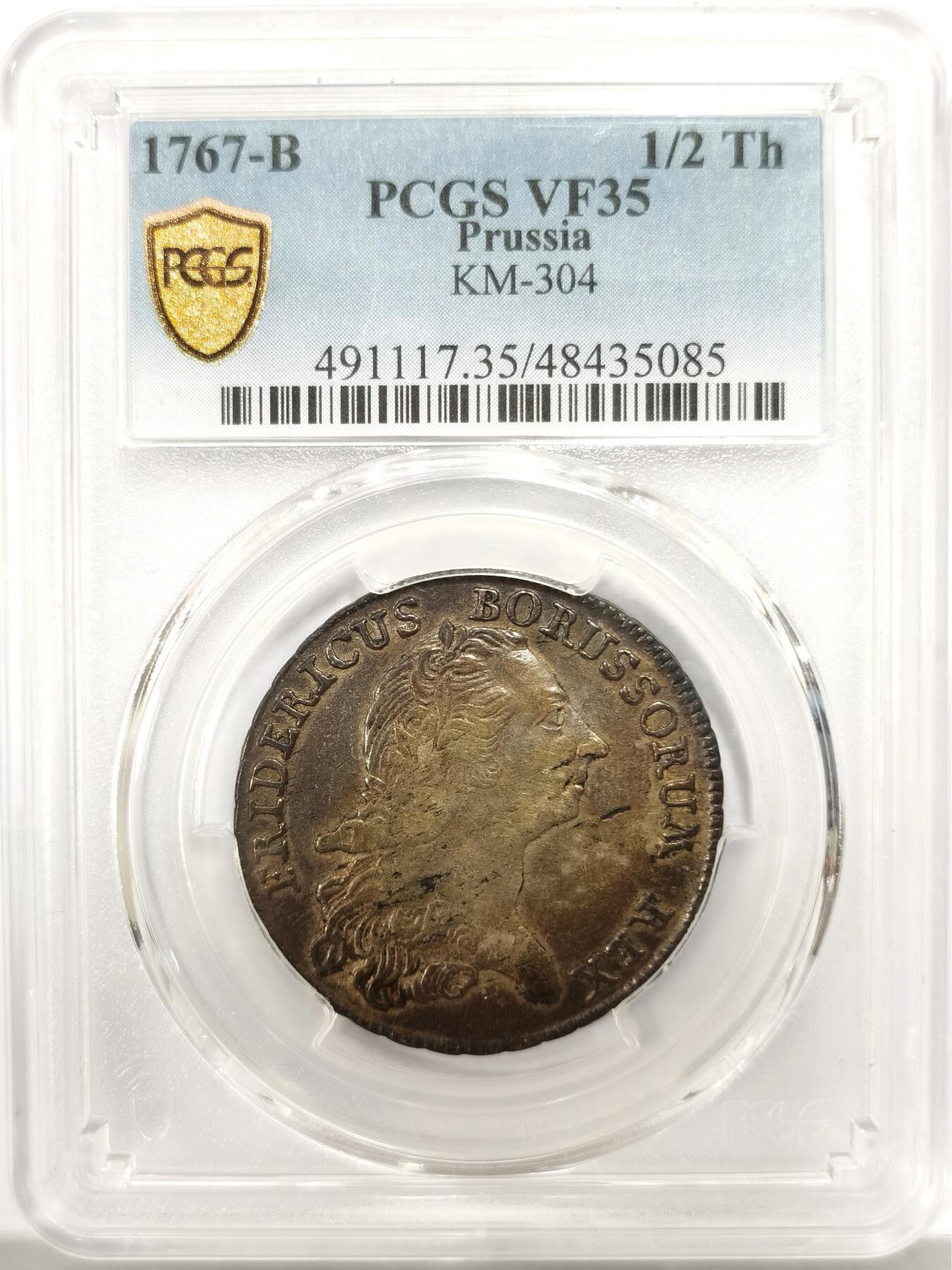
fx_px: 1980
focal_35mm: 54
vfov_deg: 35.5
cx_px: 476
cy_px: 635
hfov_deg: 27.0
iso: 200
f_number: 16
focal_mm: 5.56
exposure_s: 1/100
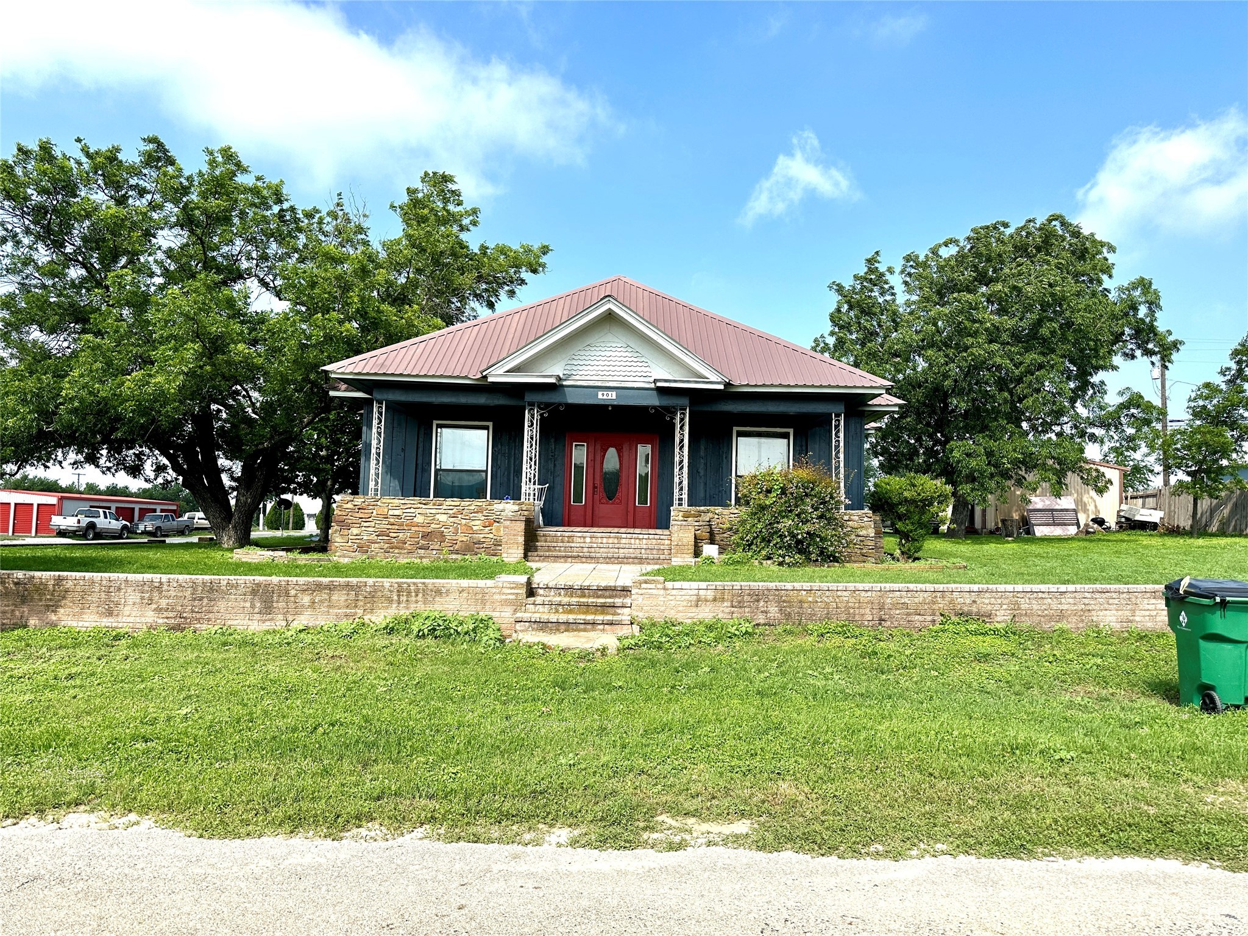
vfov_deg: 56.8
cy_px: 468
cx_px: 624
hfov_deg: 71.6
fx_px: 865
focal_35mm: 24
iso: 80
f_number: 1.78
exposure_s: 1/3597
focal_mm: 6.86
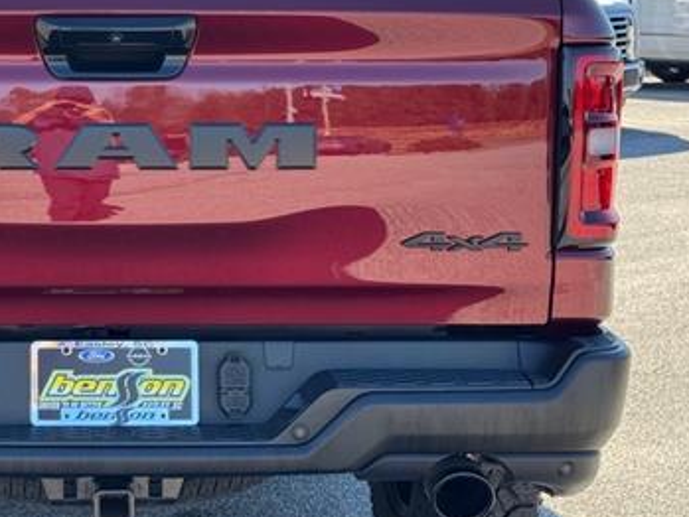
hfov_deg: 21.8
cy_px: 199
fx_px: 1752
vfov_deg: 16.8
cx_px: 89
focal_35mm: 88
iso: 64
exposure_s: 1/582
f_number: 1.78
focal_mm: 6.76
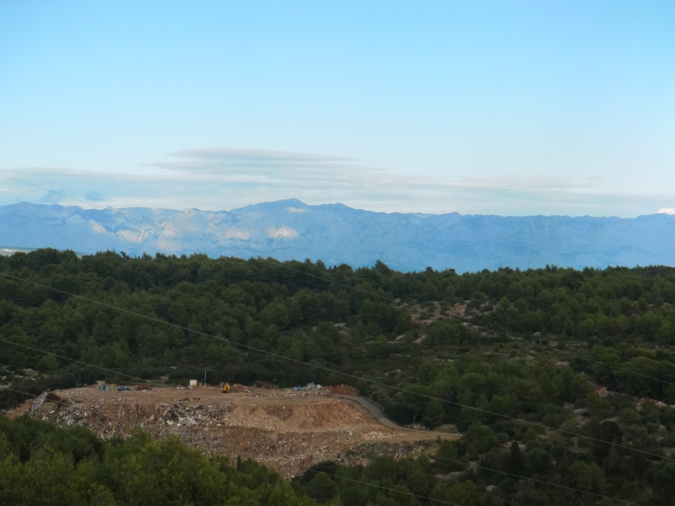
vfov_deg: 13.0
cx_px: 338
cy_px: 253
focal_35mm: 114
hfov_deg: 17.3
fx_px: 2223
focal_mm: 19.98
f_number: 5.4
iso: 100
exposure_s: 1/400
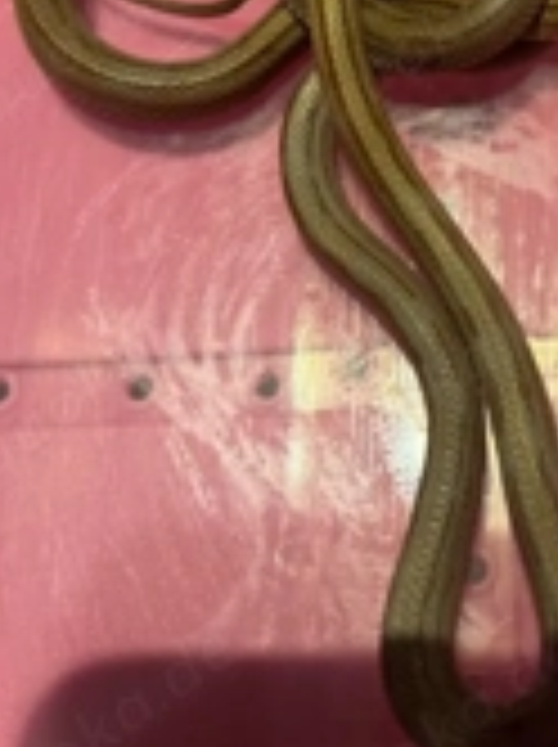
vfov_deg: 31.7
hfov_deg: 24.2
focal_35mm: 58
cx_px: 544
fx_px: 1250
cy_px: 76
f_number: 1.78
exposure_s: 1/50
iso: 200
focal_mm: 6.76
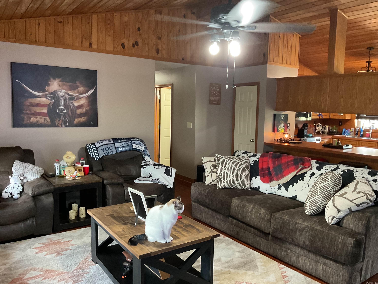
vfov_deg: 48.2
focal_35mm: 29
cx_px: 189
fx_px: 317
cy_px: 142
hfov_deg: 61.7
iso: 250
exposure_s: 1/40
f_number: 1.8
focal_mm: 3
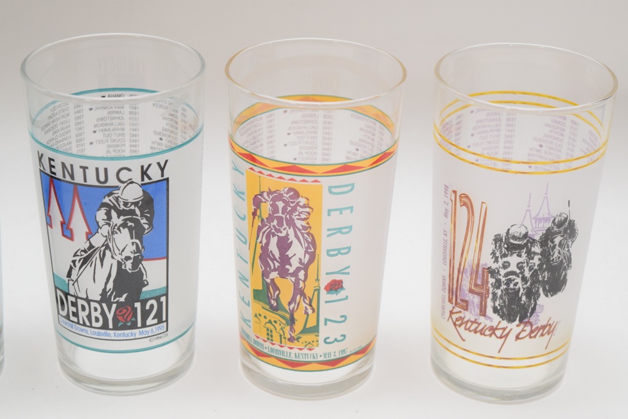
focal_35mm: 82
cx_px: 314
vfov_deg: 16.6
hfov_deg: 24.6
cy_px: 210
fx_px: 1439
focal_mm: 55
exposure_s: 1/60
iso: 1800
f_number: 5.6
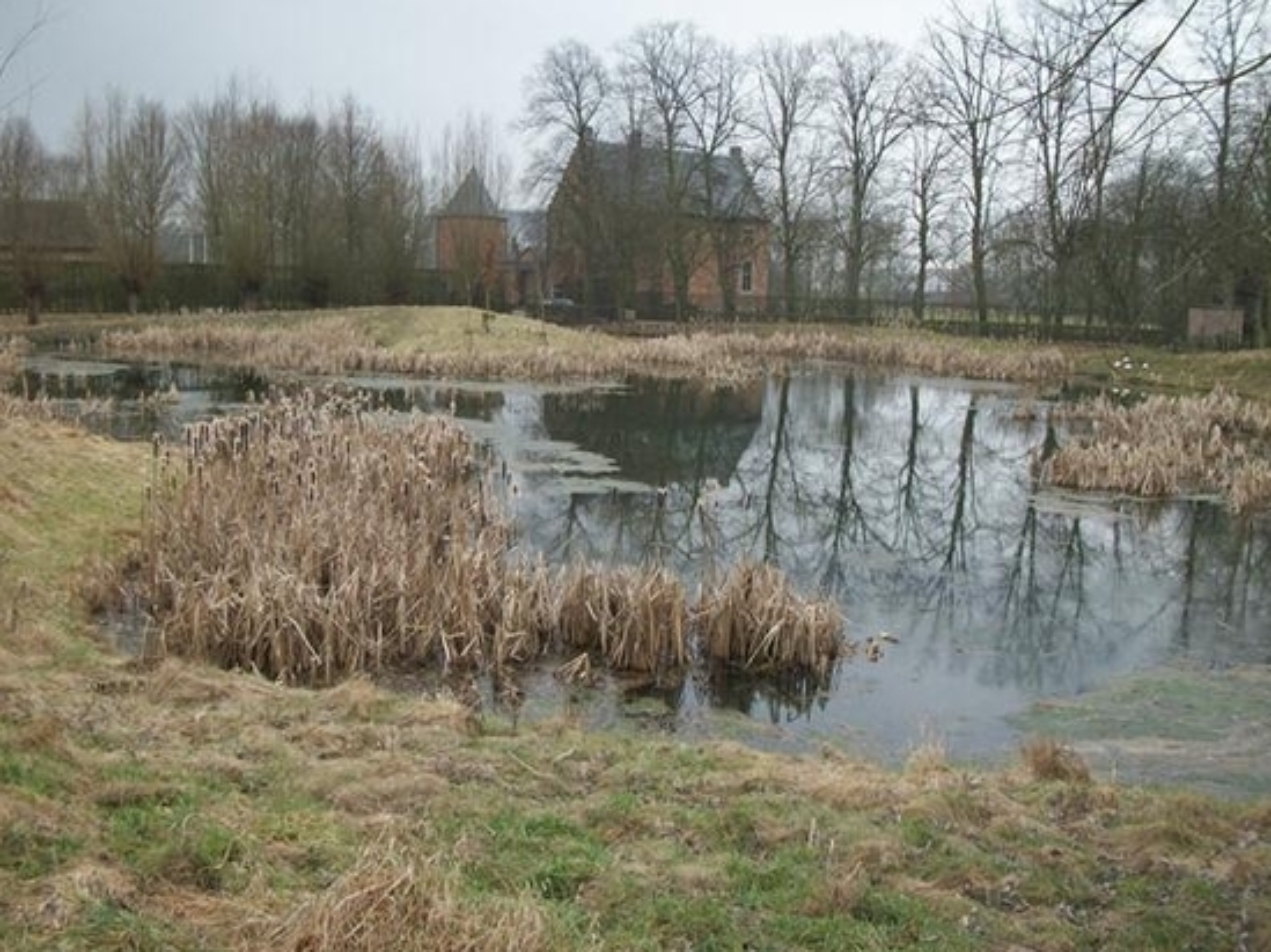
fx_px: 1284
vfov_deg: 40.7
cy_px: 482
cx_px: 588
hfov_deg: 52.6
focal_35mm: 35
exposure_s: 1/25
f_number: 8.8
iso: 80
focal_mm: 5.7
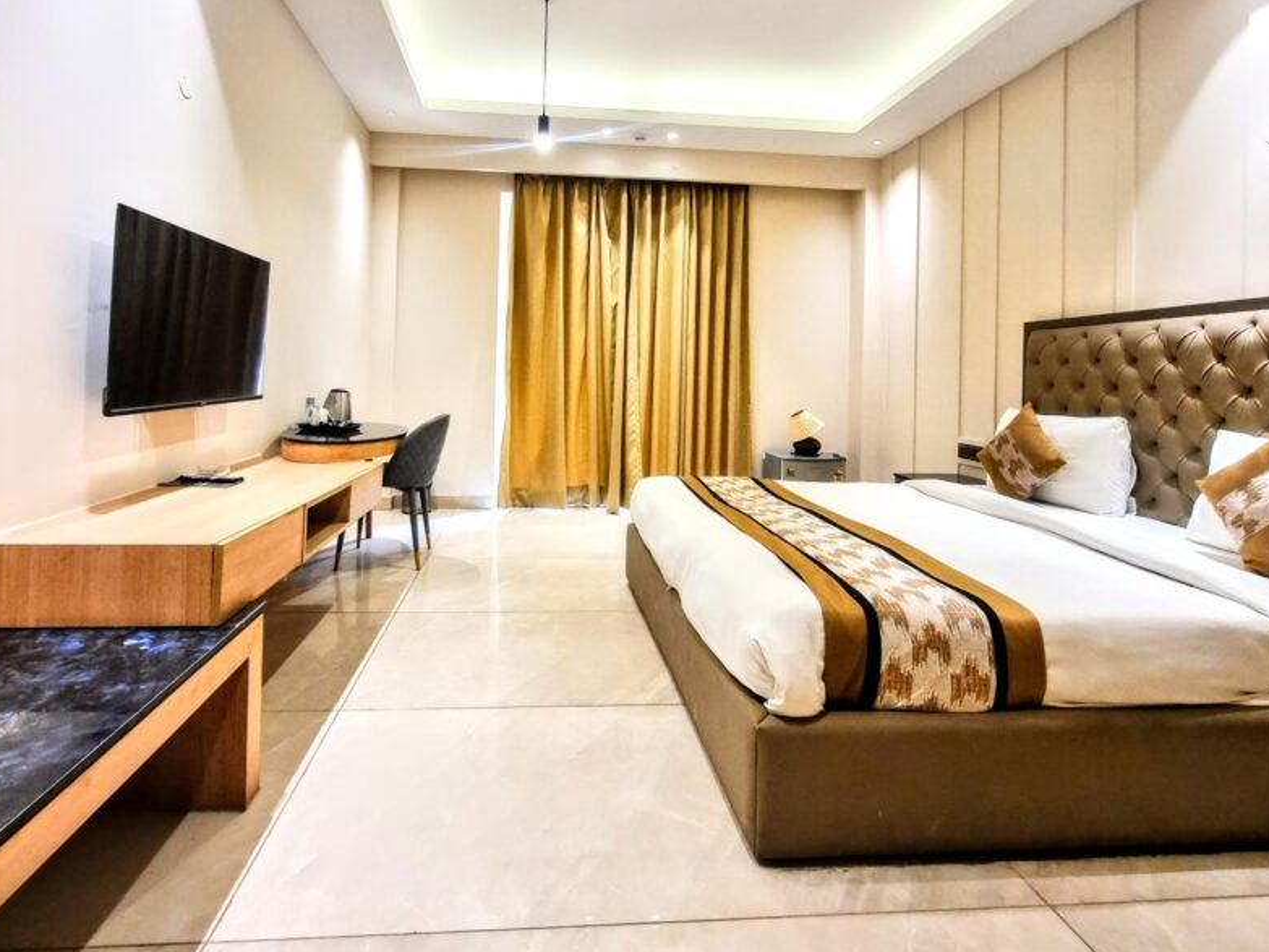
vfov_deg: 73.5
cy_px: 360
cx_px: 579
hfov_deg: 90.8
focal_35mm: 17
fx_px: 623
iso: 160
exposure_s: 1/50
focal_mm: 1.74
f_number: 2.2
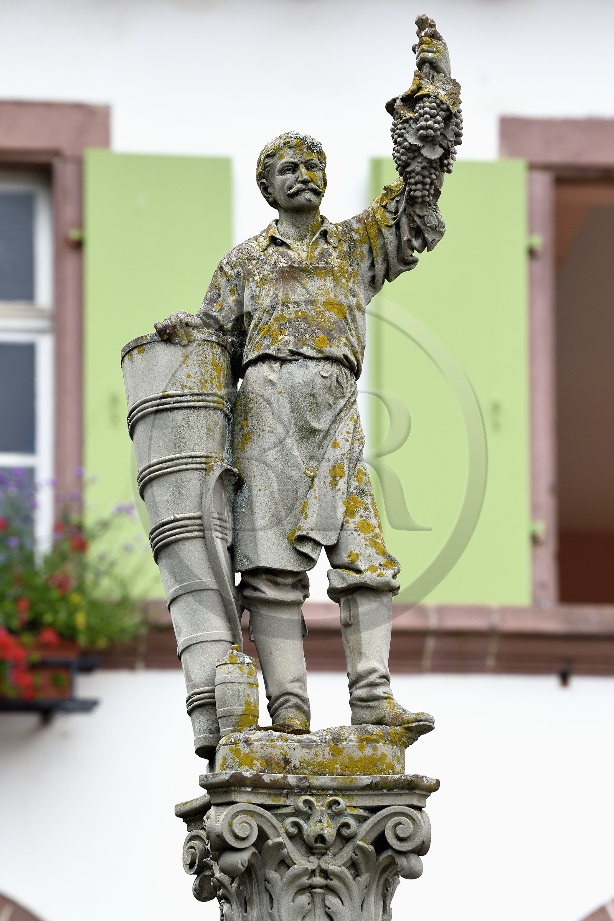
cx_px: 307
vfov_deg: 10.3
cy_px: 460
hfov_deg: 6.9
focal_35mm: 200
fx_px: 5116
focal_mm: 200
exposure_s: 1/500
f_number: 5
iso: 200
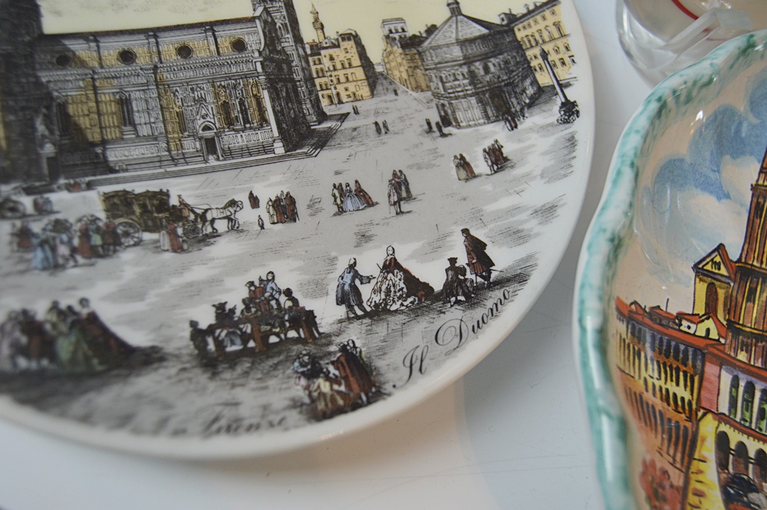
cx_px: 384
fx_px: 766
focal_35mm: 36
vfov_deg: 36.8
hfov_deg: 53.2
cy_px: 255
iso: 640
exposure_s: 1/60
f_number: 3.8
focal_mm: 24
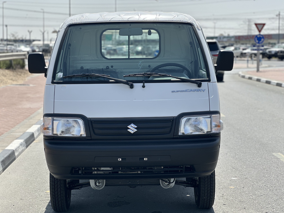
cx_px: 142
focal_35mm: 77
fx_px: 632
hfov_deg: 25.3
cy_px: 106
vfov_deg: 19.1
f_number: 2.8
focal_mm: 9
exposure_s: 1/649
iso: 32
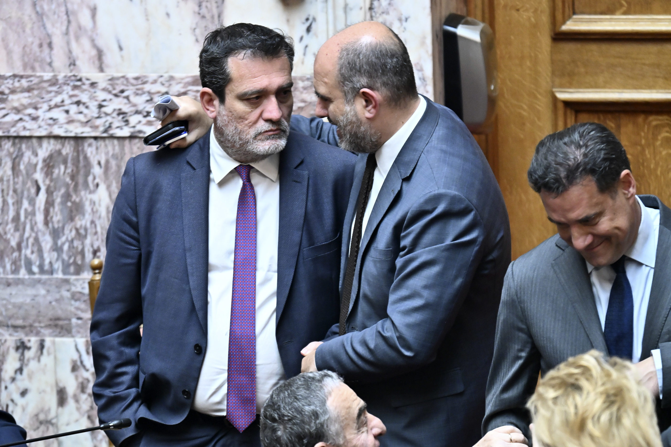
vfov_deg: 2.3
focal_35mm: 600
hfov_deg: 3.4
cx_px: 336
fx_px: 11183
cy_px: 224
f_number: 6.3
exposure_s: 1/250
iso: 6400
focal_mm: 600
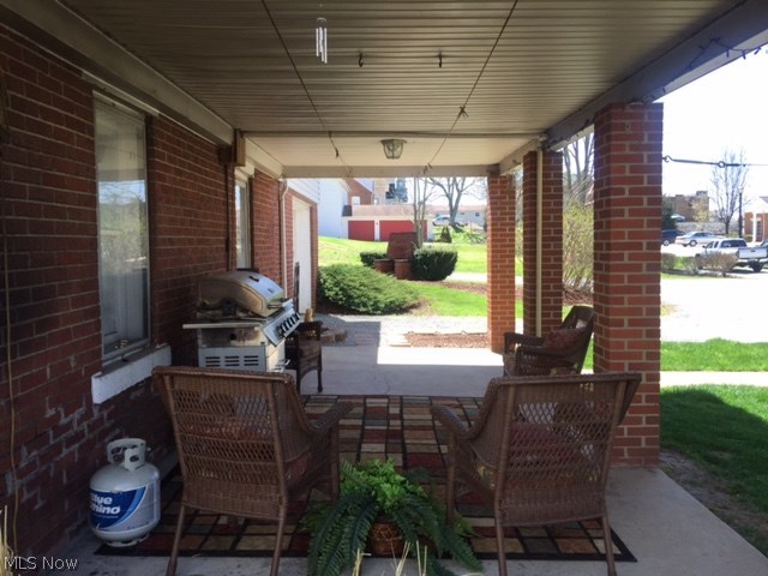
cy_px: 288
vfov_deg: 48.2
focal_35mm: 29
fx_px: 643
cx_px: 384
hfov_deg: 61.7
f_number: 2.2
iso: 32
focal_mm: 4.15
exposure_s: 1/314
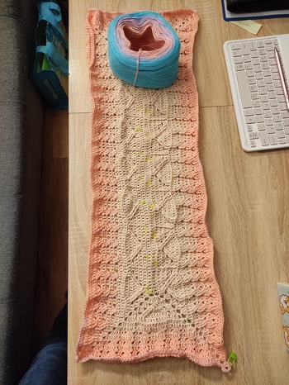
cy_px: 192
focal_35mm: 25
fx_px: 278
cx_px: 144
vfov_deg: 69.4
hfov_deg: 54.9
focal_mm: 5.43
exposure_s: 1/50
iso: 690
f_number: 1.89
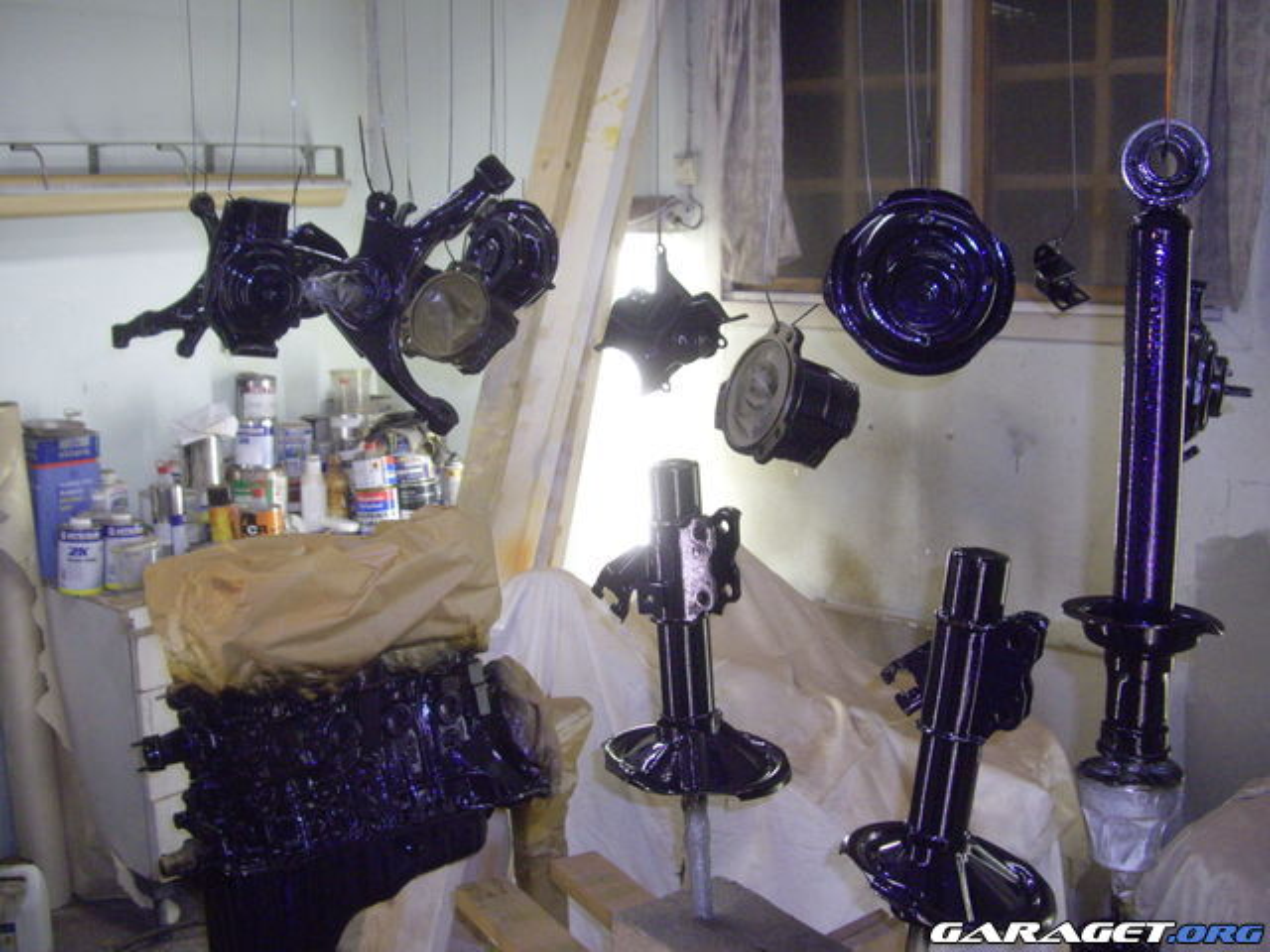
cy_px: 476
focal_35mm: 38
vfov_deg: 37.7
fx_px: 1394
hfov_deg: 49.0
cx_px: 635
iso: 400
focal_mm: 7.9
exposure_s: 1/80
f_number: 2.8
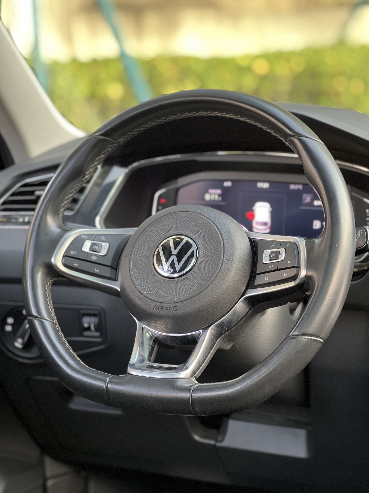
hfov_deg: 18.4
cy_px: 253
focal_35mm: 80
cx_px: 190
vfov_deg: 24.4
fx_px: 1137
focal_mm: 9
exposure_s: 1/40
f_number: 2.8
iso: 250
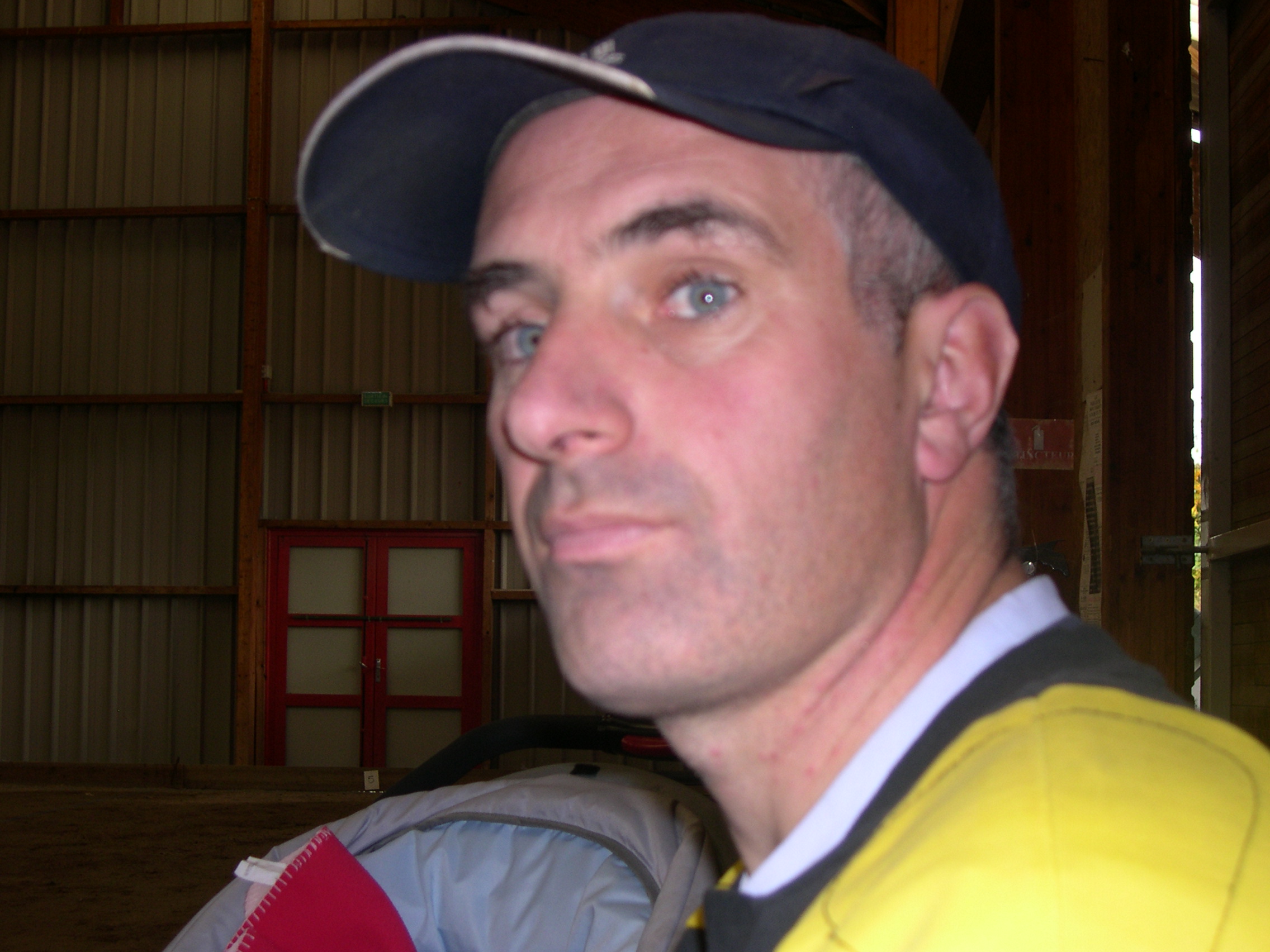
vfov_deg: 25.7
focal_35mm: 57
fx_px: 2091
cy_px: 476
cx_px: 635
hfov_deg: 33.8
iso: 100
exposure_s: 1/60
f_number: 3.4
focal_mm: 12.2
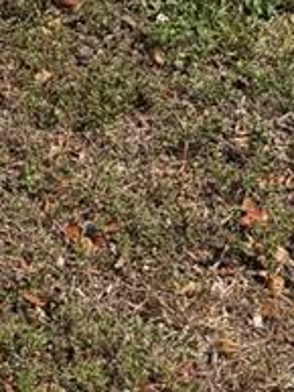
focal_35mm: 149
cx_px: -28
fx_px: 1685
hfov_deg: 9.9
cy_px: -717
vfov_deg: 10.3
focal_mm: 6.76
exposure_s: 1/7353
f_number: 1.78
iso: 80
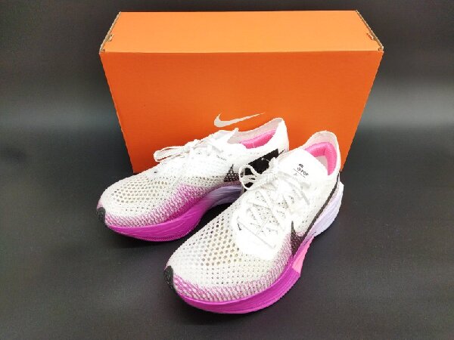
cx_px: 227
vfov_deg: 51.4
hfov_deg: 65.3
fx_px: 354
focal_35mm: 27
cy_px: 170
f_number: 1.79
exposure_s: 1/60
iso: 147
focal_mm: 4.71
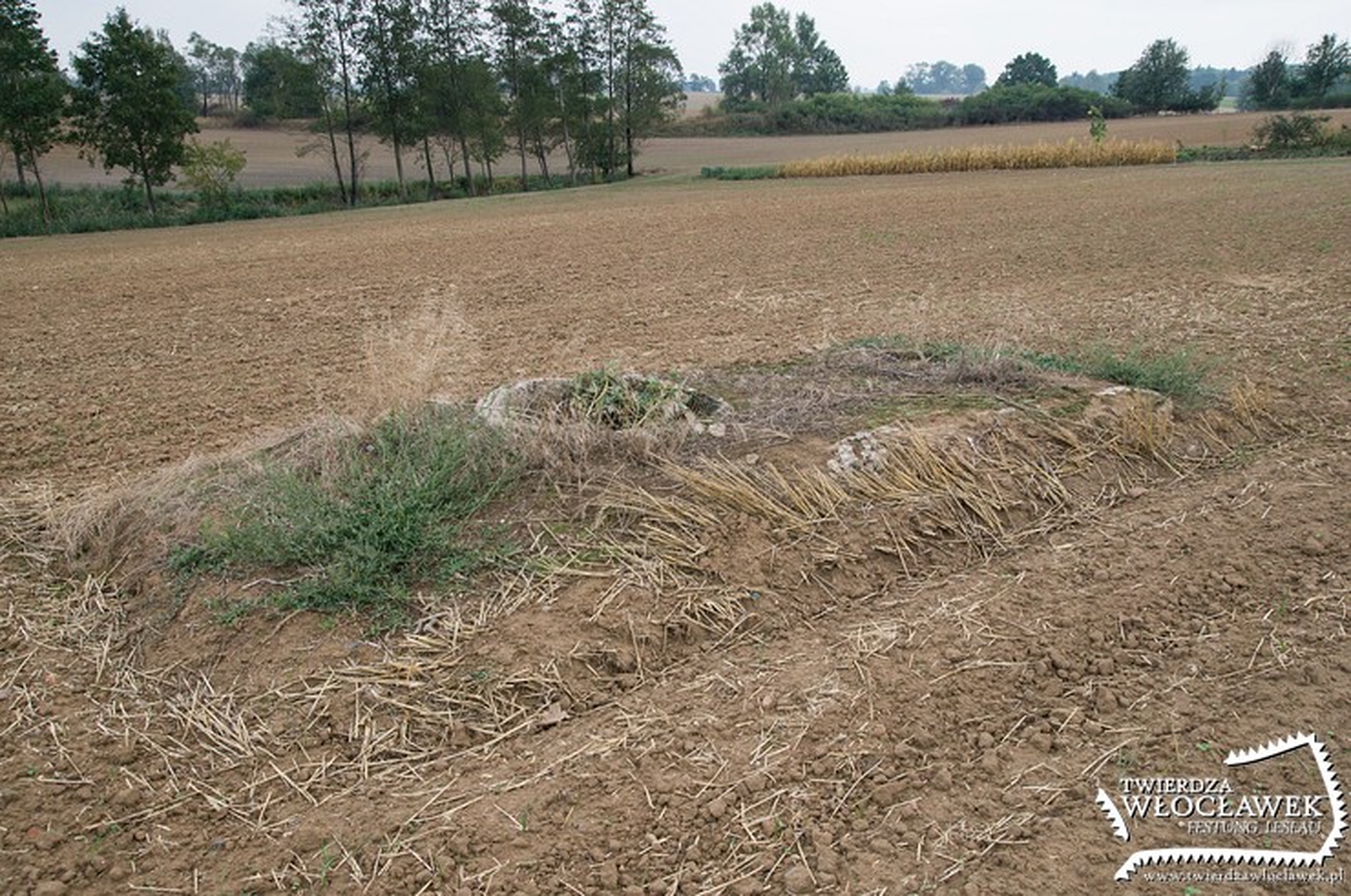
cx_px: 676
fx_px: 1124
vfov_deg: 43.5
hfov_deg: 62.0
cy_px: 448
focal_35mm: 30
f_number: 5.6
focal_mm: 20
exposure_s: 1/320
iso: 400
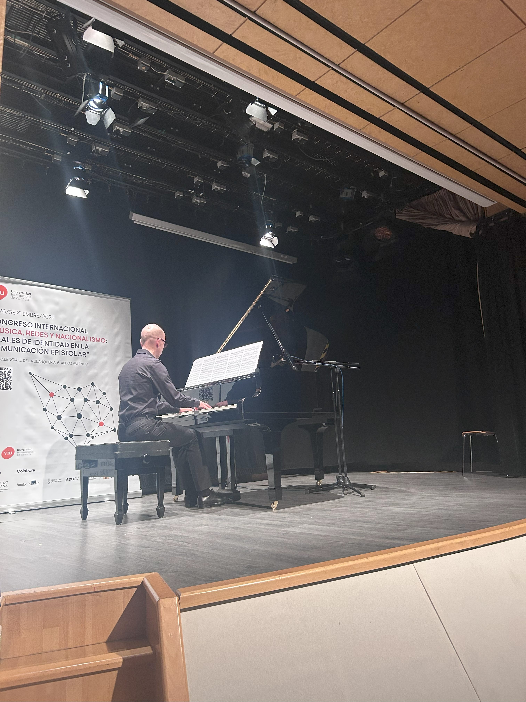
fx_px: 527
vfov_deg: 67.3
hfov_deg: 53.1
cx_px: 263
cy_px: 351
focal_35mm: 26
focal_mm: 5.7
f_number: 1.5
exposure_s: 1/50
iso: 320
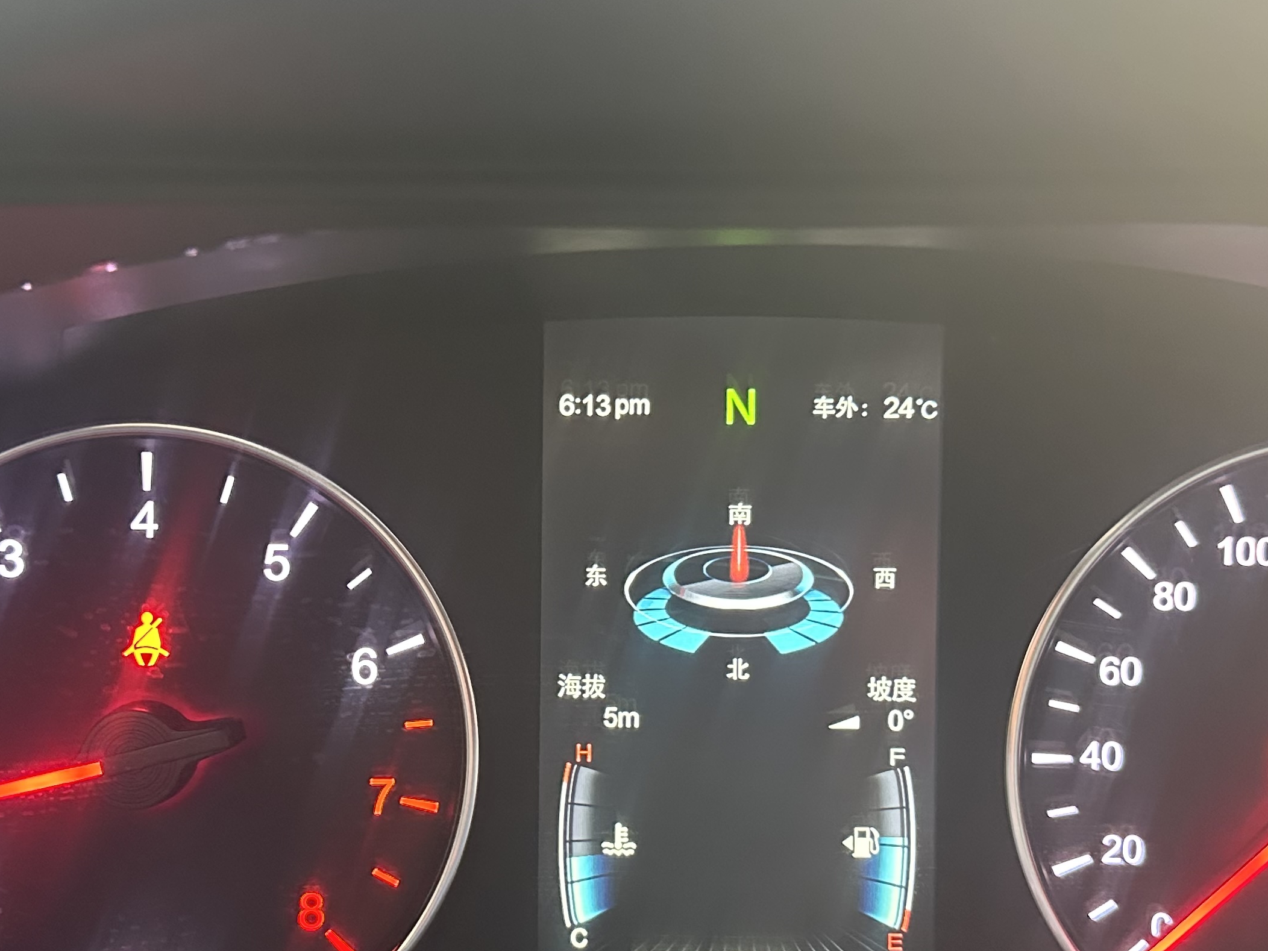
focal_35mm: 46
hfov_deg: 41.2
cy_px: 548
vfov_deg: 31.5
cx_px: 553
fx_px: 1685
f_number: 1.78
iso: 800
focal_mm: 6.86
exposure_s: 1/60
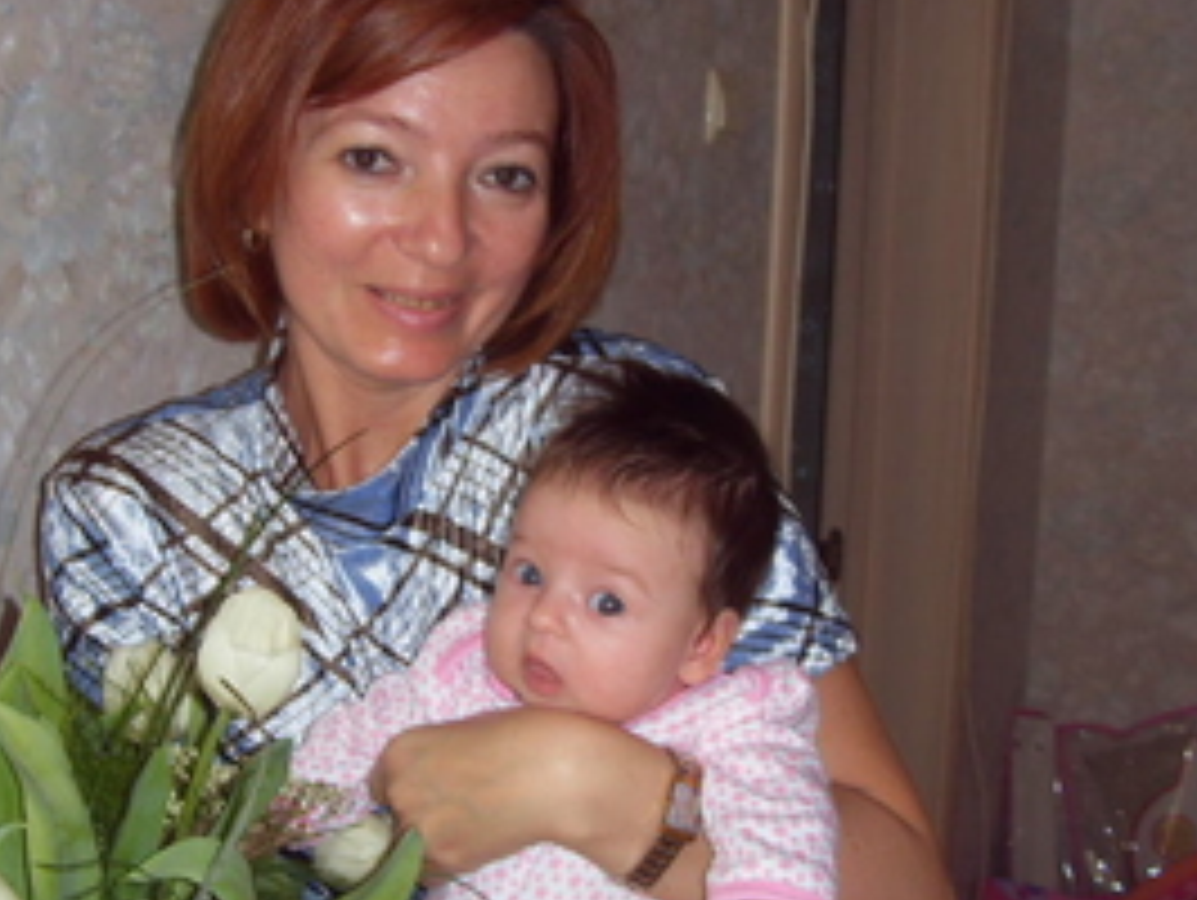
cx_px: 297
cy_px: 544
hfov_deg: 28.9
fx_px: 2284
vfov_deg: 22.3
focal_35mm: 66
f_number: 3.5
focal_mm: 6.6
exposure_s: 1/45
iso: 100
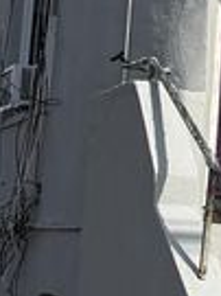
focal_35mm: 119
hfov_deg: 11.9
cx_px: 333
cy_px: 45
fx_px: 1015
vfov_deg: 16.4
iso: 80
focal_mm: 6.76
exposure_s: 1/6711
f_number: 1.78
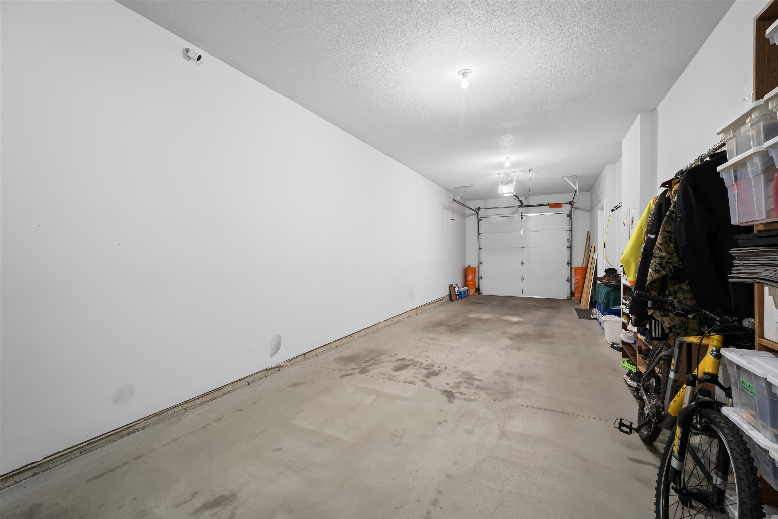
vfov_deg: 83.3
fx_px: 292
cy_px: 260
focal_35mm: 14
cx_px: 389
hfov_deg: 106.3
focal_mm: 9
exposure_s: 4
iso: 250
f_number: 9
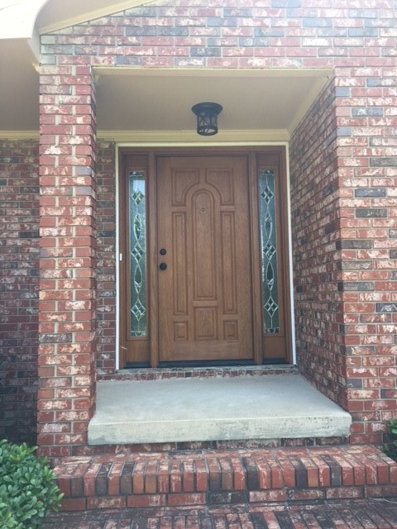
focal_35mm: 29
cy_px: 264
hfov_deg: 48.2
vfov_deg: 61.7
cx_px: 198
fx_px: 443
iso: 25
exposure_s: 1/208
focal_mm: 4.15
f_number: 2.2
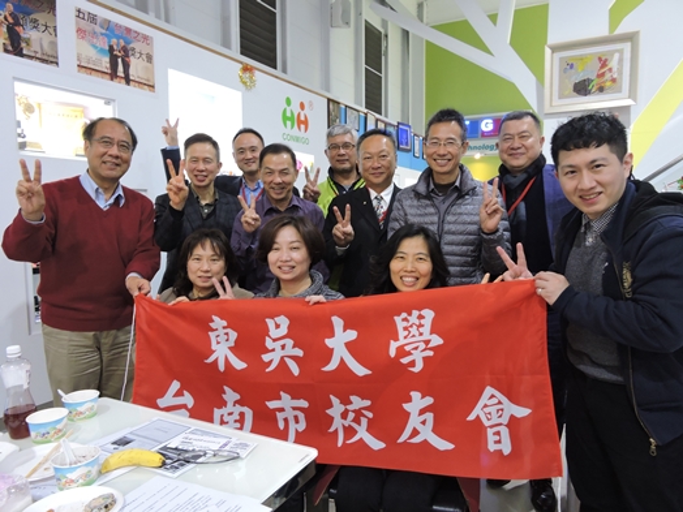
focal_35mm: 24
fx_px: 474
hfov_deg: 71.6
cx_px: 342
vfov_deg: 56.8
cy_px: 256
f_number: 3.3
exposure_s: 1/13
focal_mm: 4.3
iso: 400
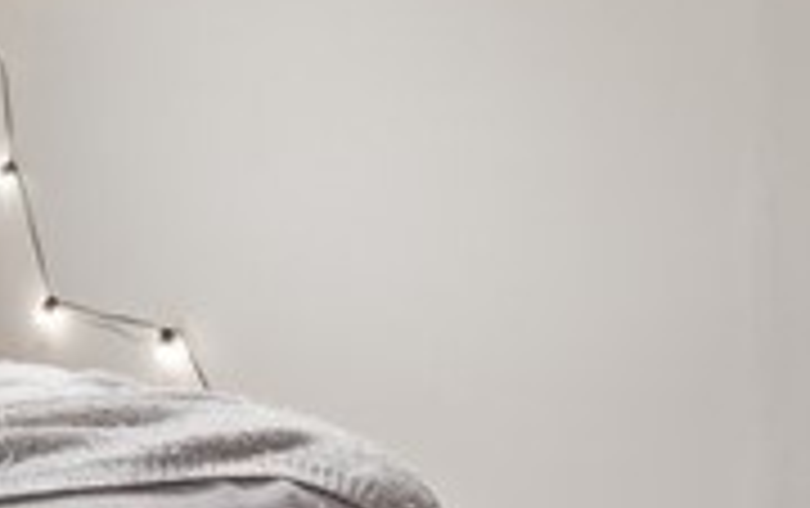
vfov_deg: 15.2
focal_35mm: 86
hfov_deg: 21.3
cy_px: 126
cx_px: -304
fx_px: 1901
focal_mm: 14
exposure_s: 1.3
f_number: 11
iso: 50
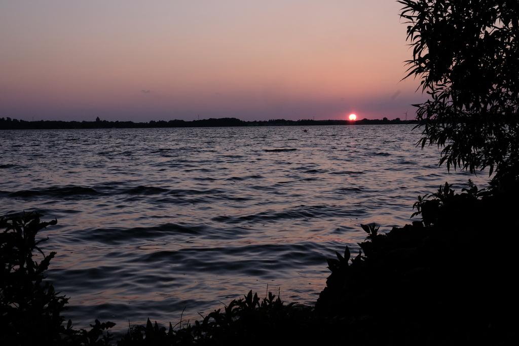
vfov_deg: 27.0
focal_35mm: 50
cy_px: 173
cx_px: 260
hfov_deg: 39.6
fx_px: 721
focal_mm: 33
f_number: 16
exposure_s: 1/56
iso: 800
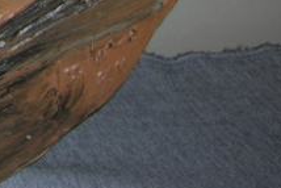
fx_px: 1031
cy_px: -155
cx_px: -215
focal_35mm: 132
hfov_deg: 13.9
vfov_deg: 9.8
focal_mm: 5.7
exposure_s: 1/60.1
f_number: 2.9
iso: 50
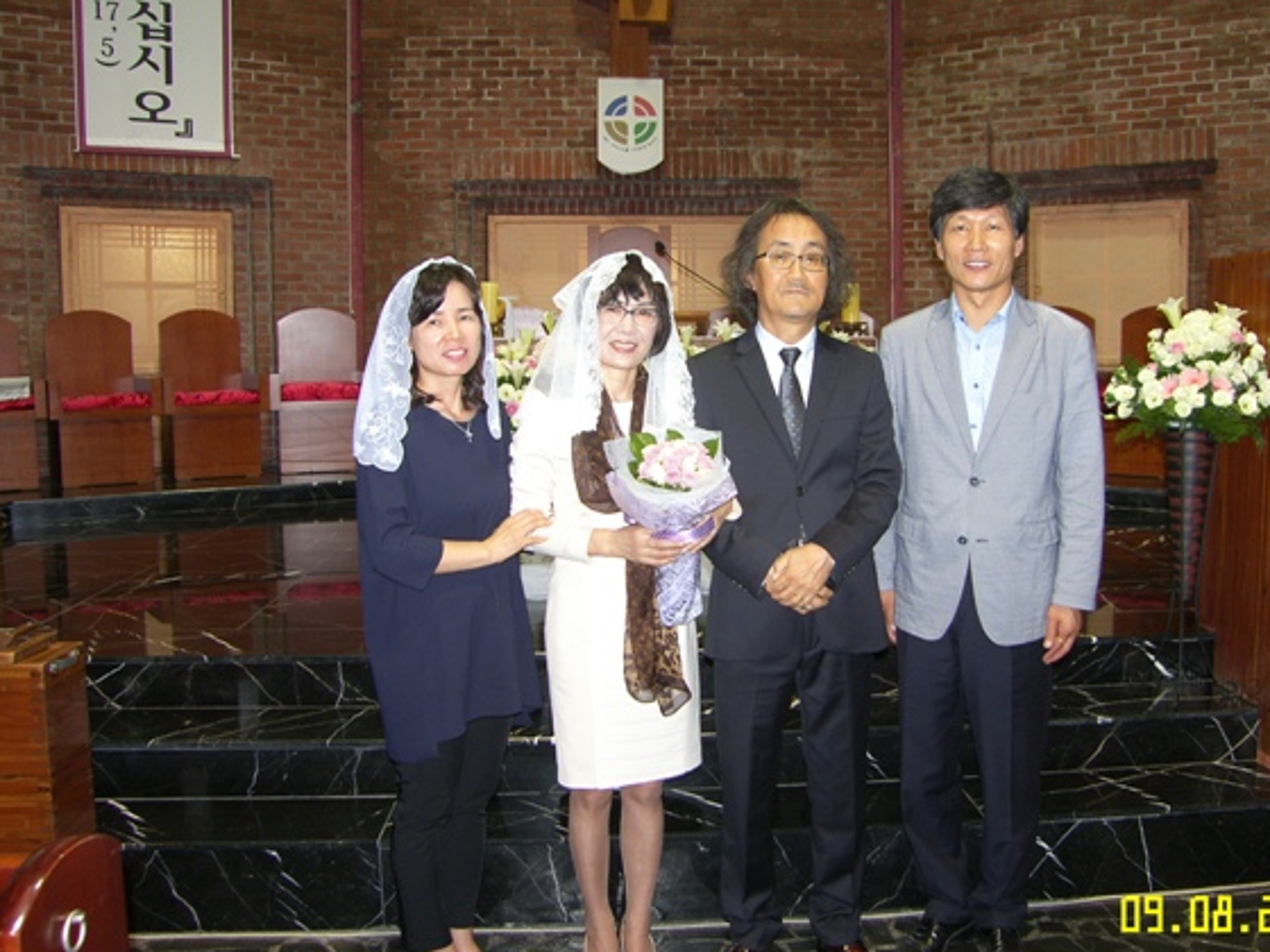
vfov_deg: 44.2
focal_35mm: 32
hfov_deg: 56.6
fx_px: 1174
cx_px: 714
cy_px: 460
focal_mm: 7.4
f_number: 2.2
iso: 80
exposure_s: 1/30
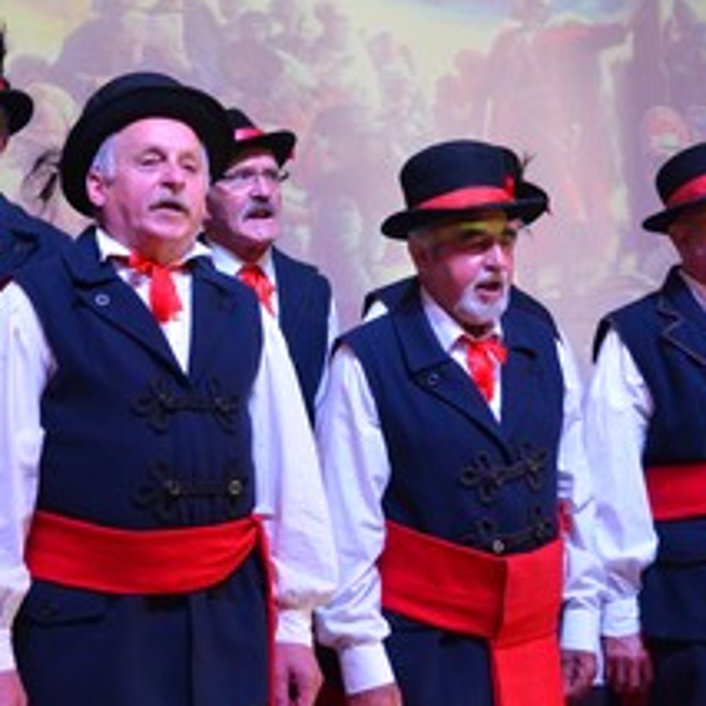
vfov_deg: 28.9
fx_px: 1361
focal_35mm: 59
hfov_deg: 29.0
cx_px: 278
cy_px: 252
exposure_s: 1/50
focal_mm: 22
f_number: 3.8
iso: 800
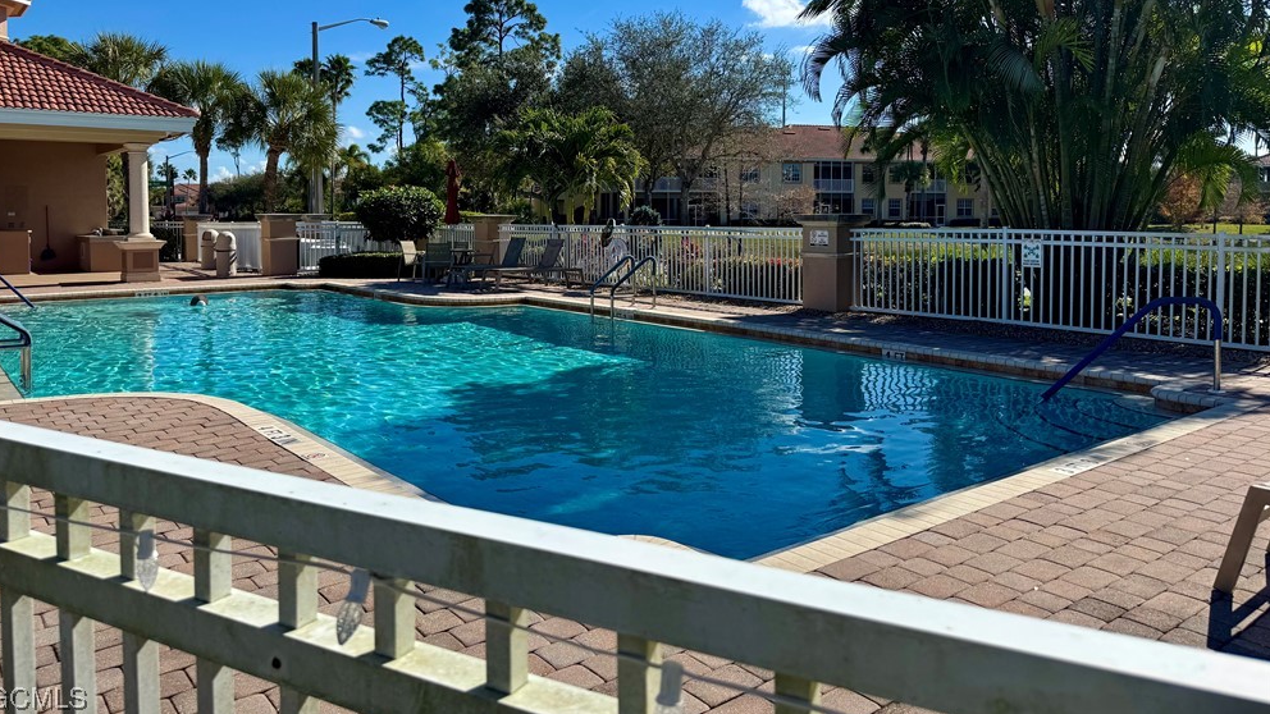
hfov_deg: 69.8
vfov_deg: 42.3
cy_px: 235
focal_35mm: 27
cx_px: 620
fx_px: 909
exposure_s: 1/5348
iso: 80
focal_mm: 6.76
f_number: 1.78
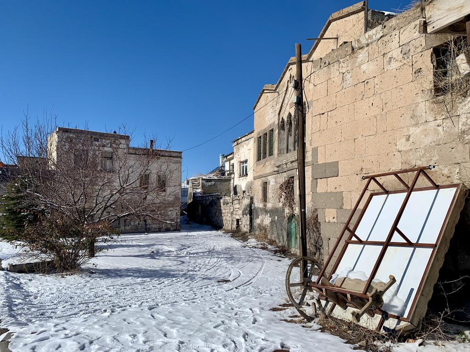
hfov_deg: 67.3
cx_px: 235
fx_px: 353
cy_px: 176
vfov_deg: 53.1
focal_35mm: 26
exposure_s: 1/5714
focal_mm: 4.25
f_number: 1.8
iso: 25
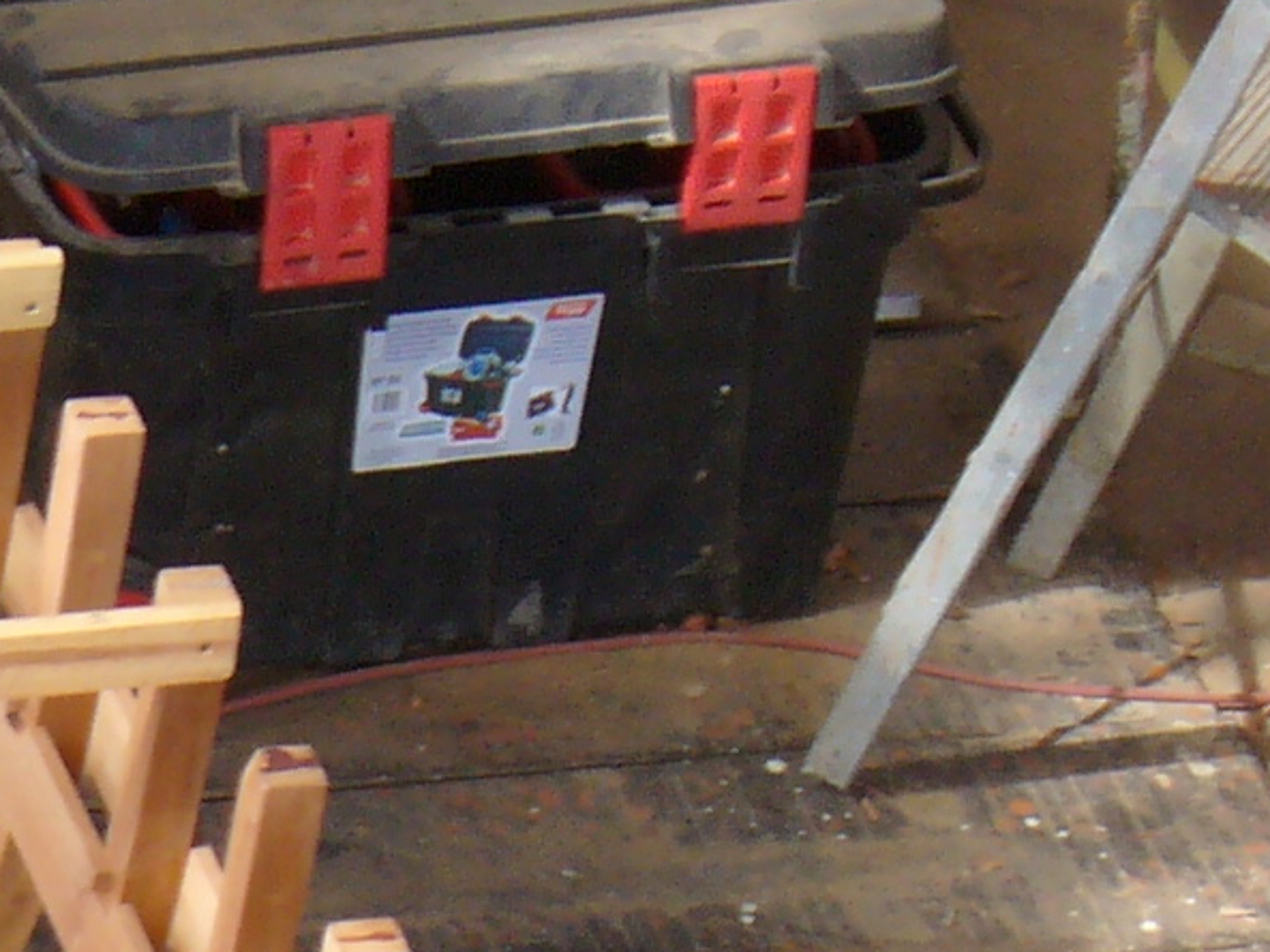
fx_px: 13944
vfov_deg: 3.9
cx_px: -812
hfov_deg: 5.2
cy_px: 777
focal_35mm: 380
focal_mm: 14.5
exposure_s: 1/80
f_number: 3.4
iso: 80
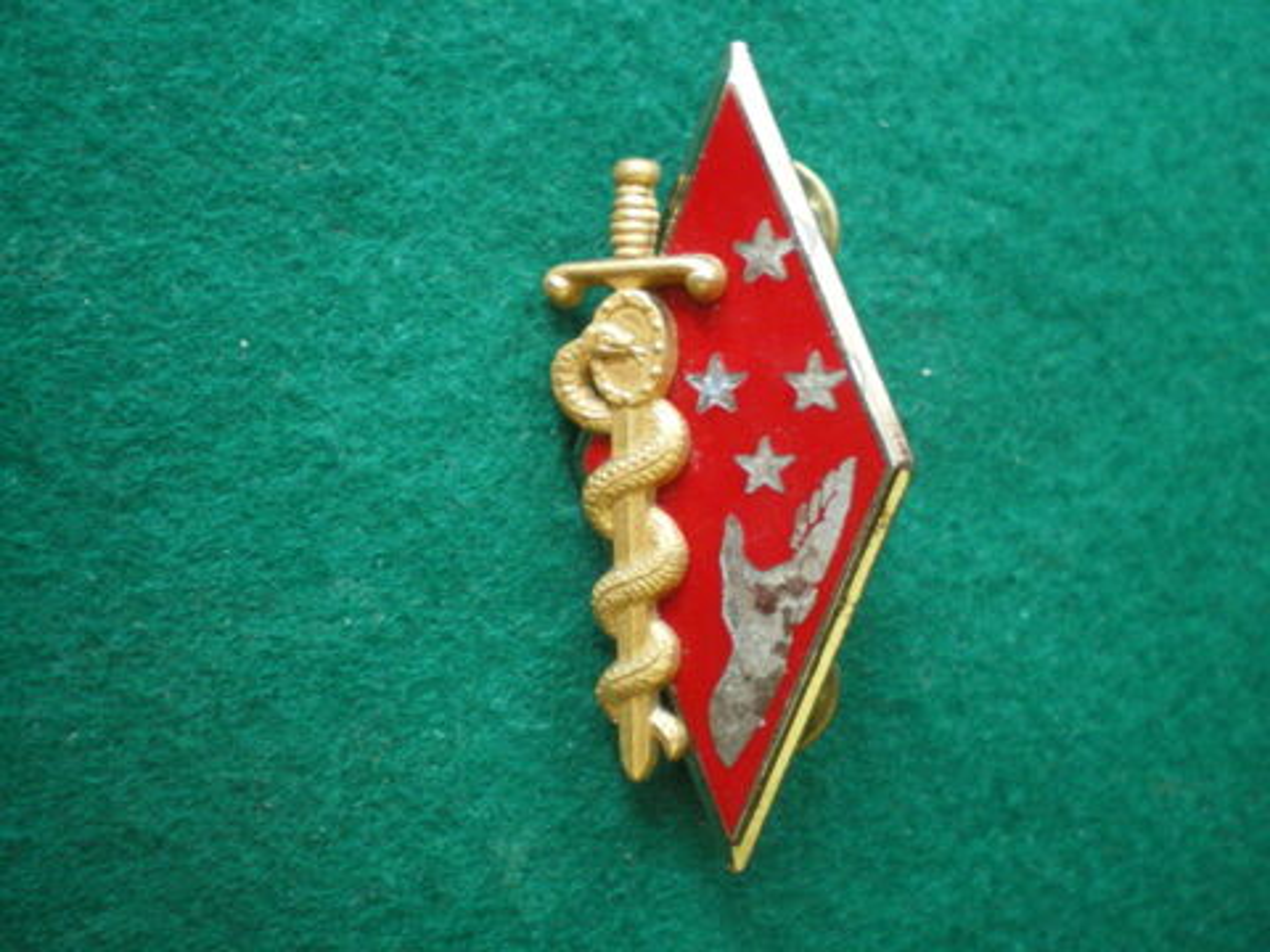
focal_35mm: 38
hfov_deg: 49.0
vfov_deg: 37.7
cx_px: 635
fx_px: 1394
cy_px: 476
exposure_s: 1/6
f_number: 3.1
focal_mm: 6.3
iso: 400
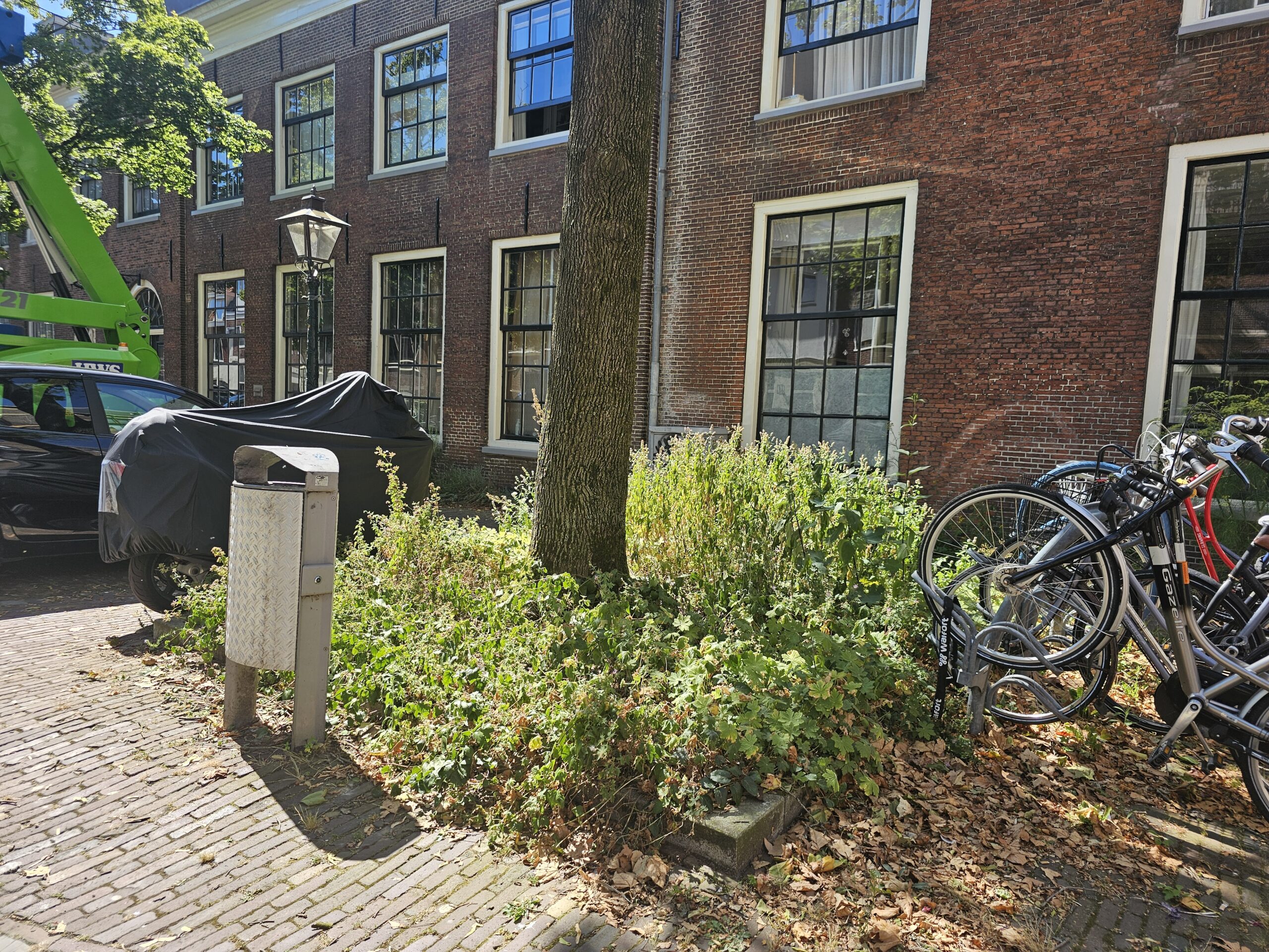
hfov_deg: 73.9
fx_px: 843
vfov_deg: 58.9
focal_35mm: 23
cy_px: 476
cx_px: 634
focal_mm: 6.3
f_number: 1.7
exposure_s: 1/183
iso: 10
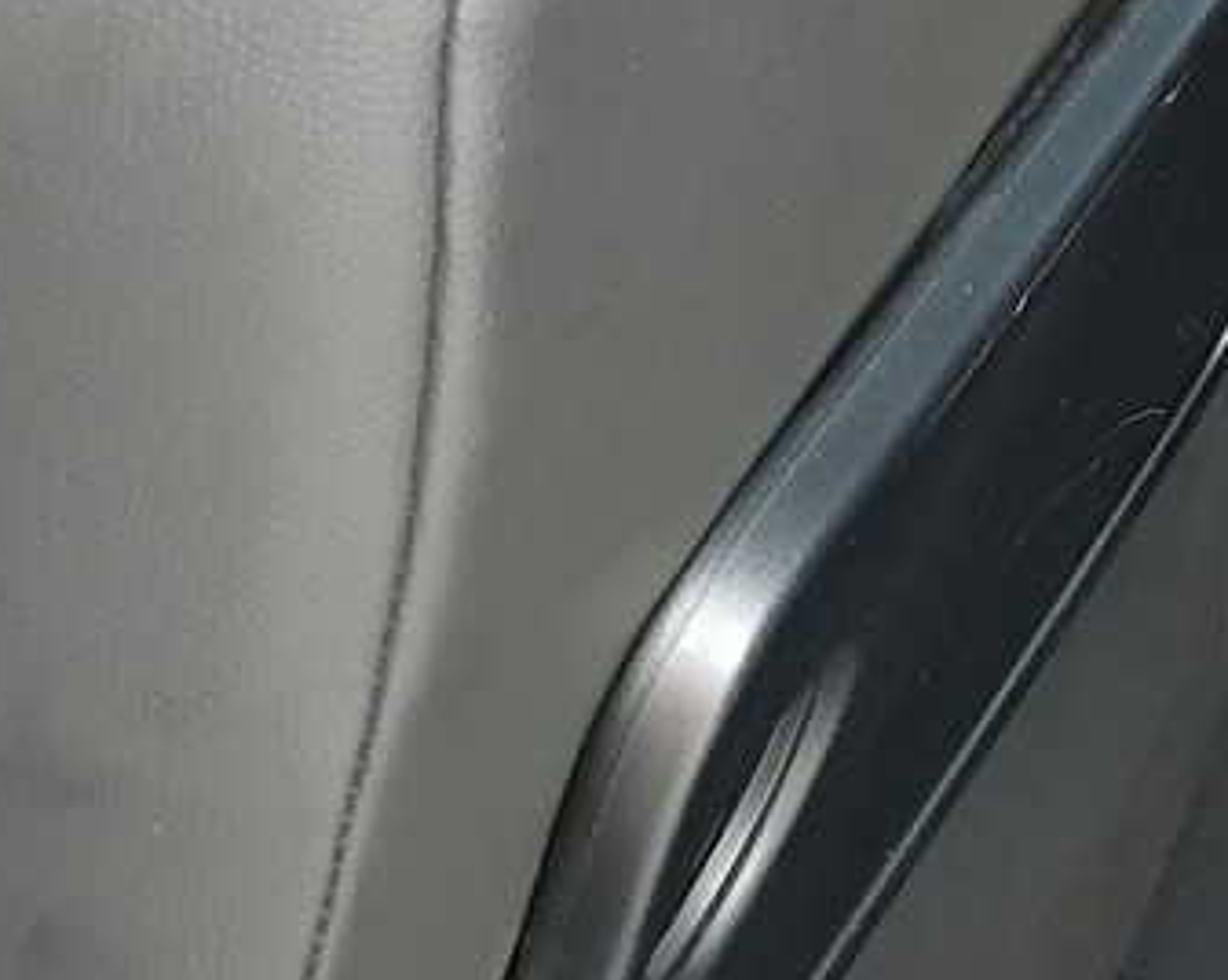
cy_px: -655
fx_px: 4393
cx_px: 1703
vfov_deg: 11.9
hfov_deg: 15.0
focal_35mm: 121
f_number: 2.4
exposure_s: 1/50
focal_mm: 4.3
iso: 250
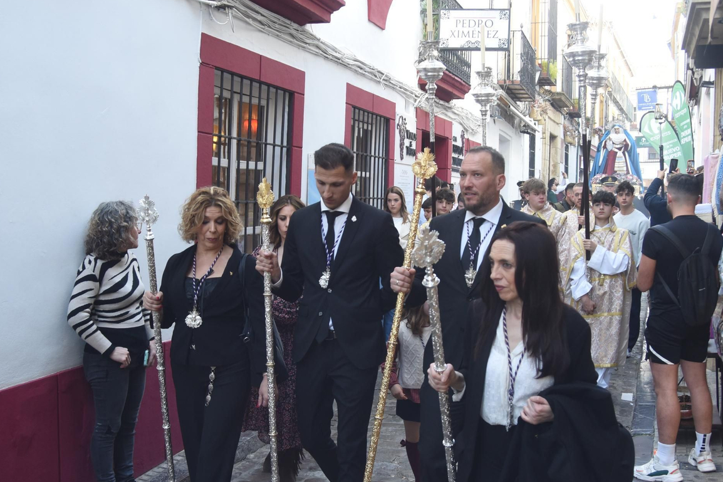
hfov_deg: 45.4
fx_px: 863
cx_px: 342
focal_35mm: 43
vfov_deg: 31.2
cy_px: 243
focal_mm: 31
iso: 1250
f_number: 6.3
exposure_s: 1/160
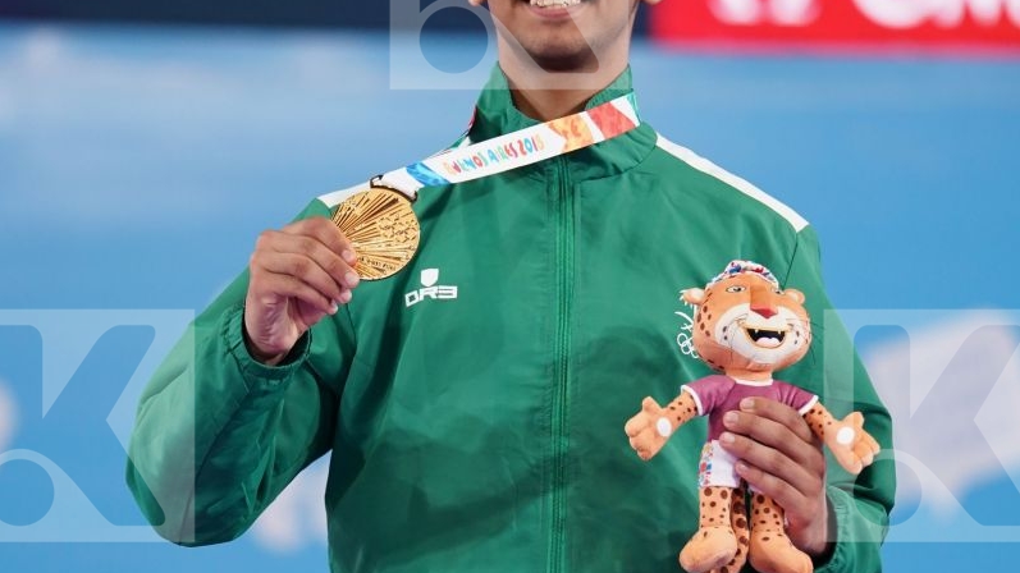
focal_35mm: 473
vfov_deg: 2.6
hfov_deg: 4.6
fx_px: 12791
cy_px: 426
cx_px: 509
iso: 1000
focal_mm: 200
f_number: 2.8
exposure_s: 1/500
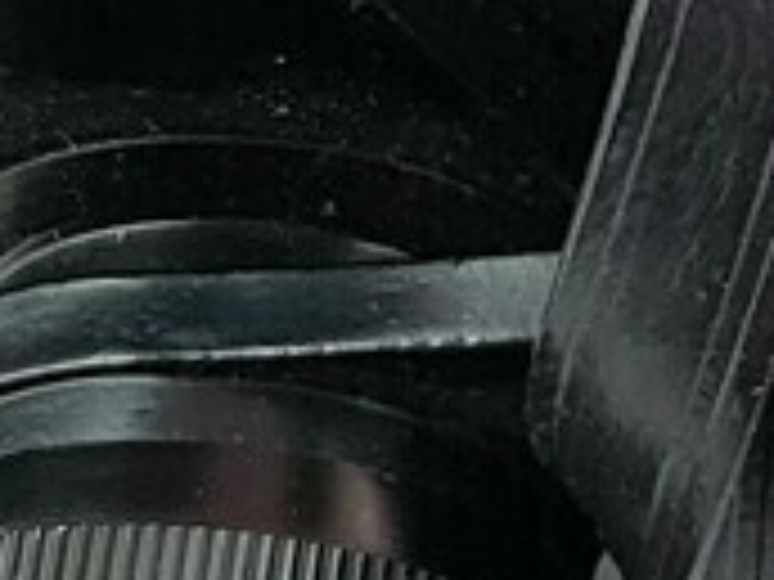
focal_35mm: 194
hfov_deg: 10.1
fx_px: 4338
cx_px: 846
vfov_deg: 7.5
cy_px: -324
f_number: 1.7
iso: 50
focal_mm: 4.2
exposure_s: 1/50
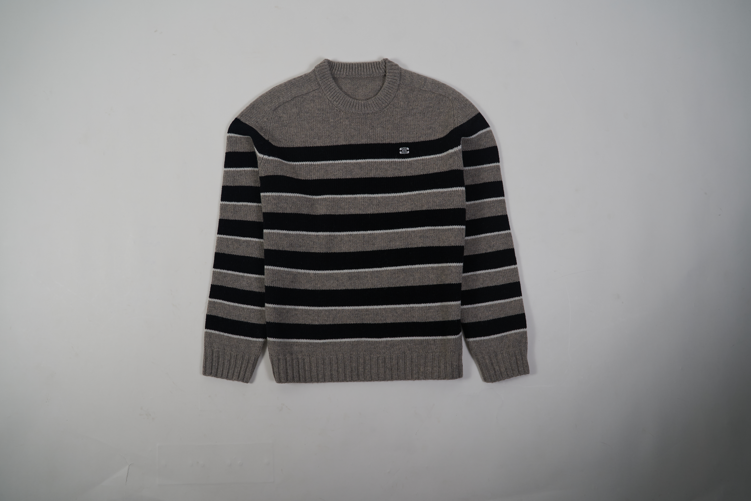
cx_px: 376
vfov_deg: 46.4
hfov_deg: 65.5
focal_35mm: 28
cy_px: 250
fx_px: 584
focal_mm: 28
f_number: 4
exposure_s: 1/160
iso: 200
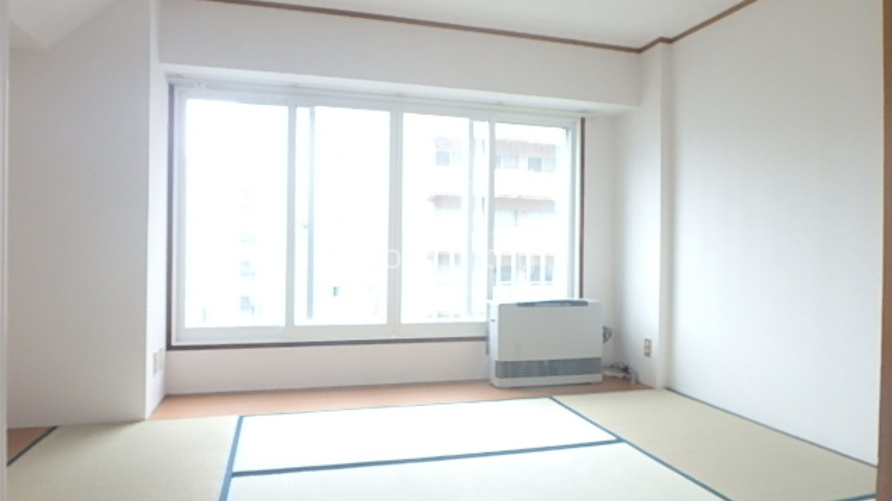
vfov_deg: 49.5
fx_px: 544
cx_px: 447
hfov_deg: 78.7
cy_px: 259
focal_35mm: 23
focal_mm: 3.7
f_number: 3.5
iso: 320
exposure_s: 1/30
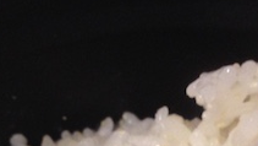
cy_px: 244
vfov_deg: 10.2
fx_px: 780
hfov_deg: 18.6
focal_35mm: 114
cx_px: 197
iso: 200
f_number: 2.4
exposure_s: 1/20
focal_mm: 4.12
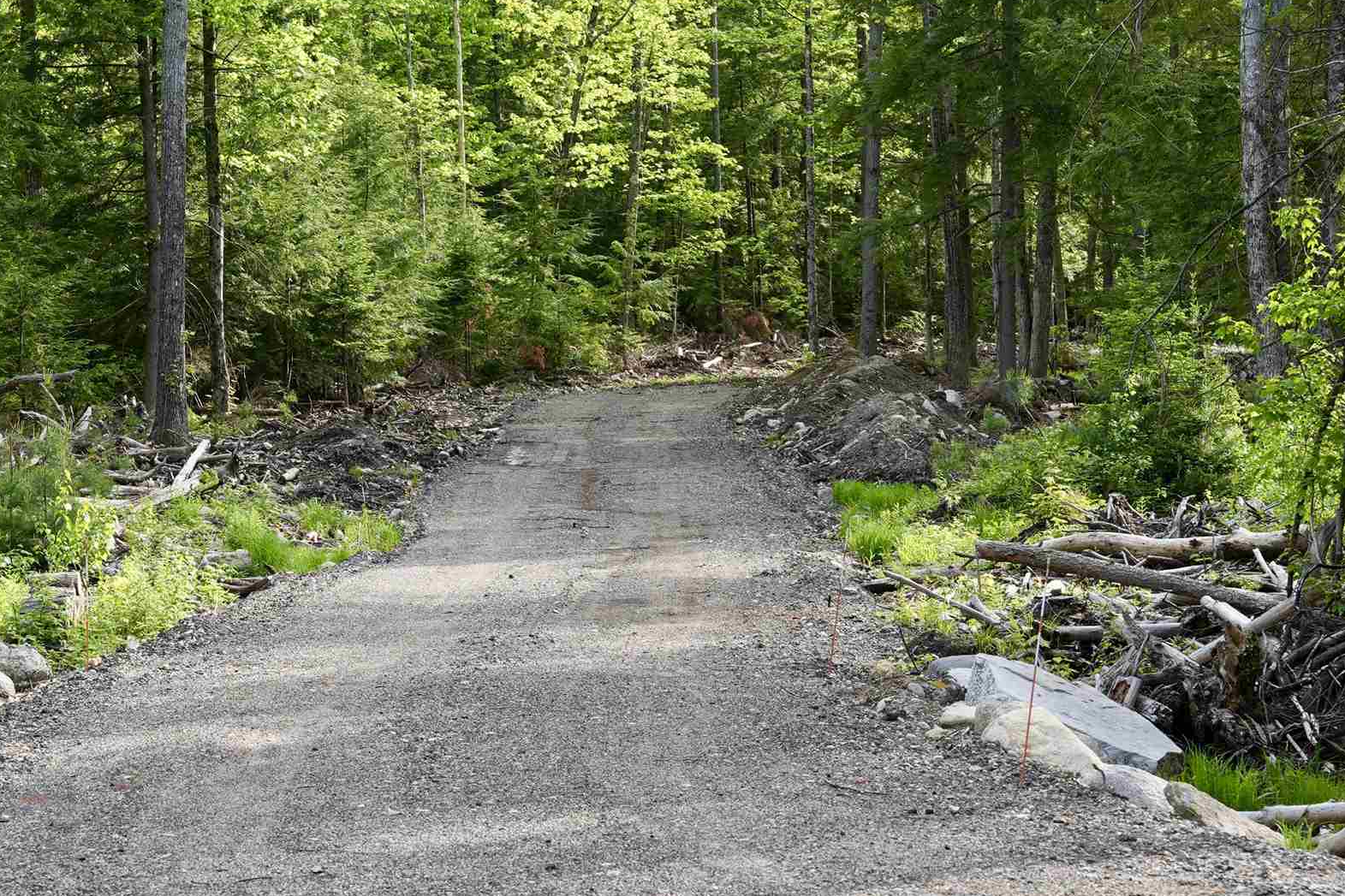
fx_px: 3287
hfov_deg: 23.0
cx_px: 458
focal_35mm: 88
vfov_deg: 15.5
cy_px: 387
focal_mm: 45
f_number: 5.6
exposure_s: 1/160
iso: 250
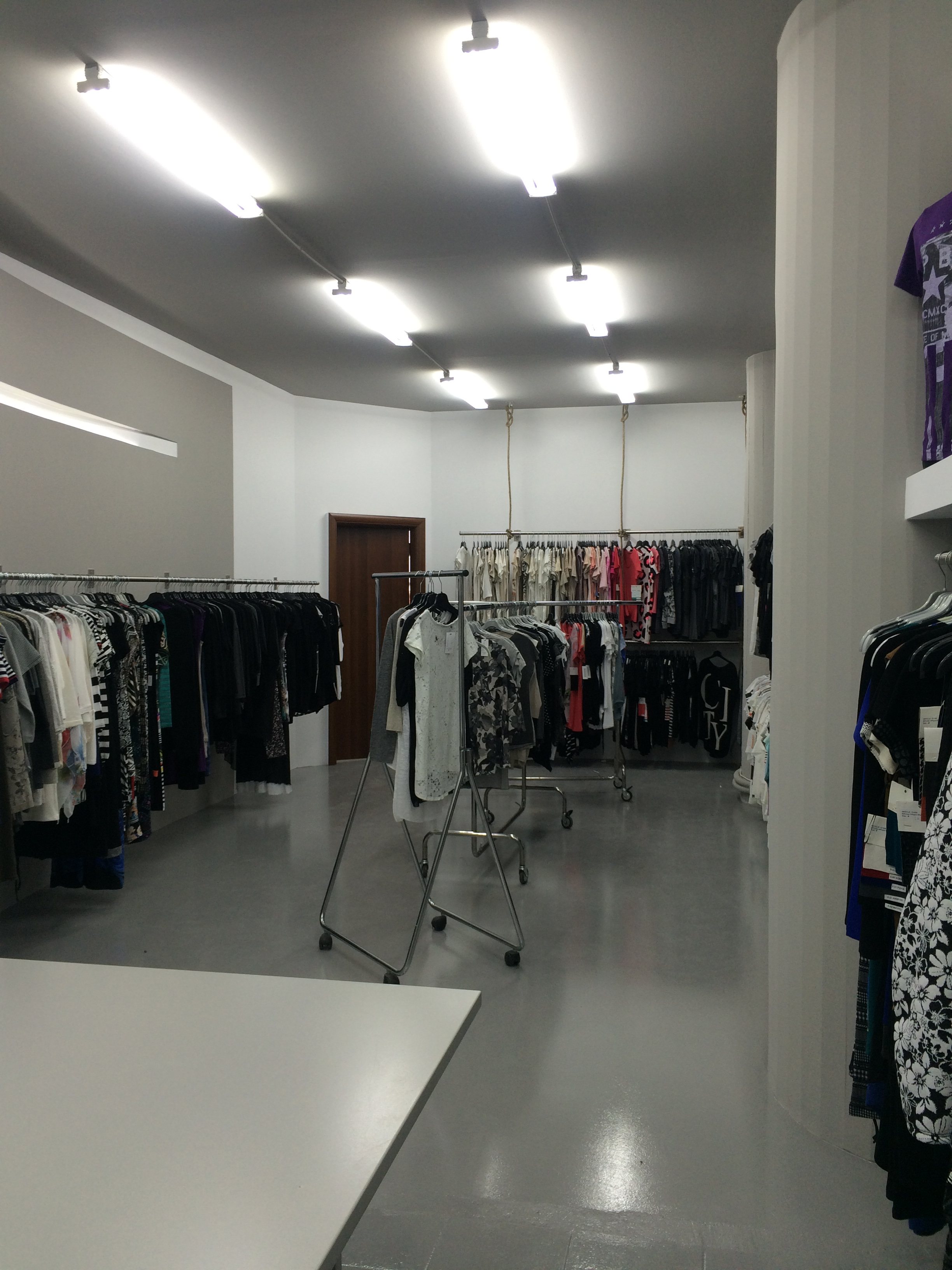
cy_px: 635
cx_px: 476
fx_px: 1063
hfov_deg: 48.2
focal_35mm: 29
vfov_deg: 61.7
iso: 40
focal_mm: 4.15
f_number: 2.2
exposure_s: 1/50
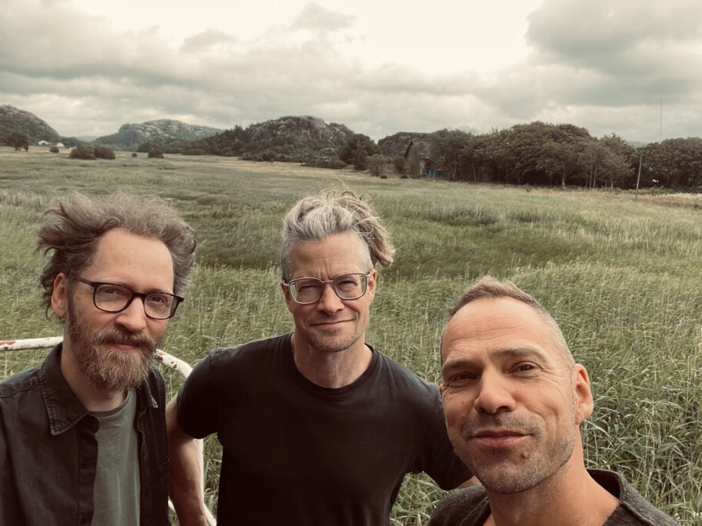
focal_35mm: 26
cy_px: 256
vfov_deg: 53.0
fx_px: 527
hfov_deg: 67.3
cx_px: 363
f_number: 2.2
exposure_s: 1/246
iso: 25
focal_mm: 2.71
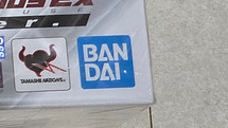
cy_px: -151
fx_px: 2116
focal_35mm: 350
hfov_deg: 5.9
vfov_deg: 3.4
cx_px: -292
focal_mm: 7
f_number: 2.4
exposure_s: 1/120
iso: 200
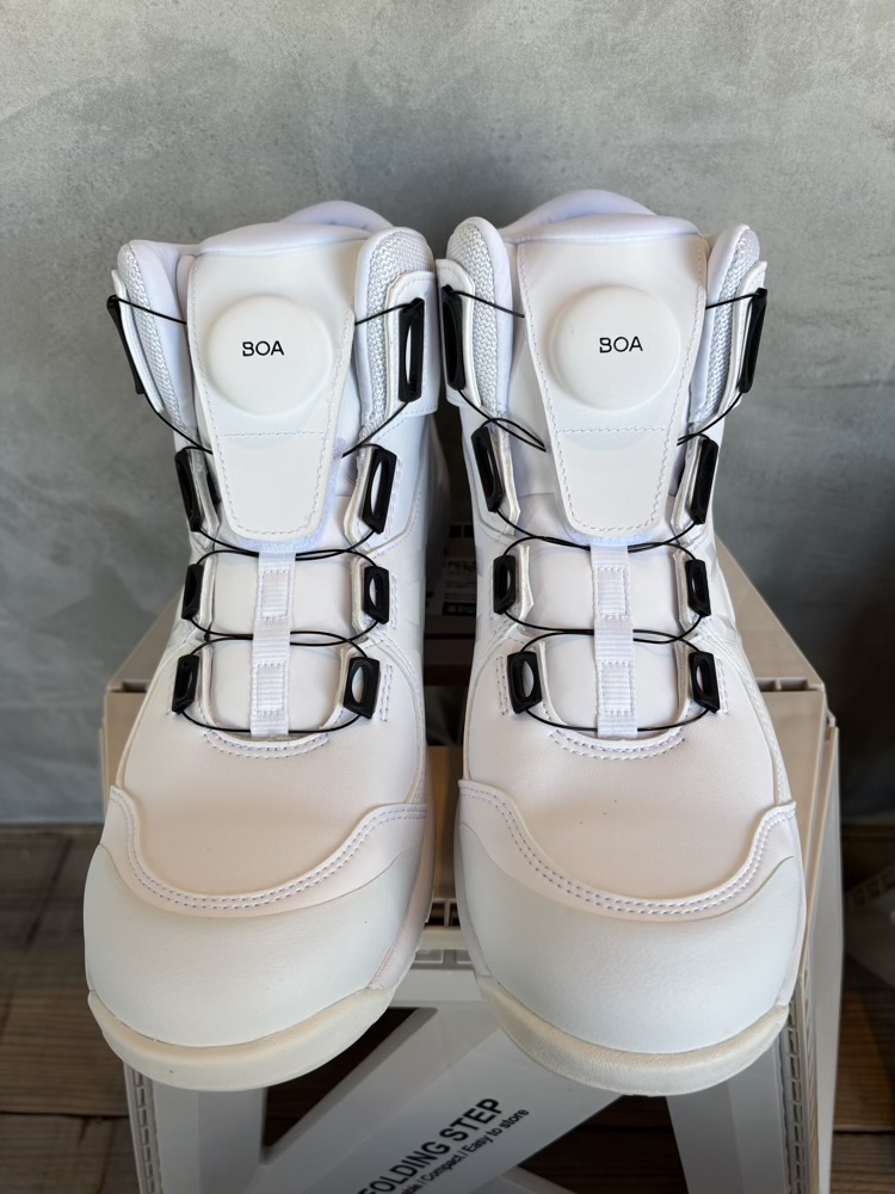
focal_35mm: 26
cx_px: 448
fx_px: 896
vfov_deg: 67.3
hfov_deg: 53.1
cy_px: 597
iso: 40
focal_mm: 5.96
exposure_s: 1/122
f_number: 1.6
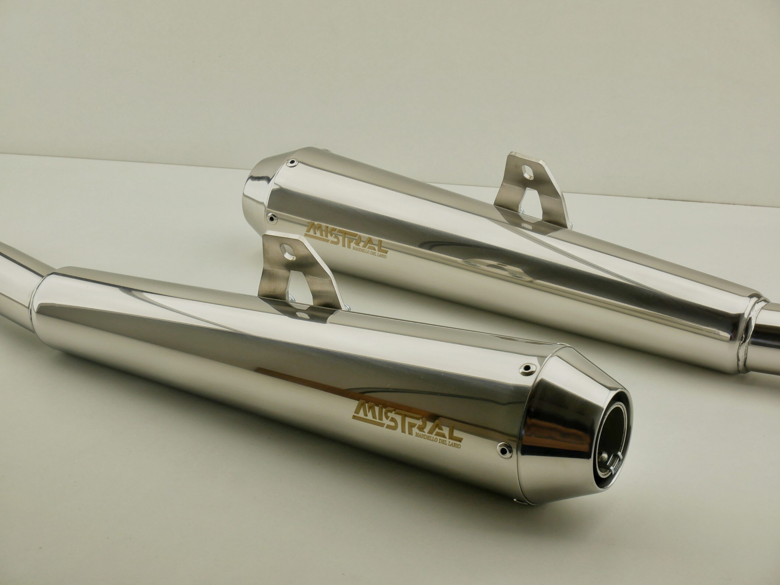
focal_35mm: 64
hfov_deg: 30.3
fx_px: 1443
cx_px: 390
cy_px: 292
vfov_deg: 22.9
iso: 200
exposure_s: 1/250
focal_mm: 32
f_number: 8
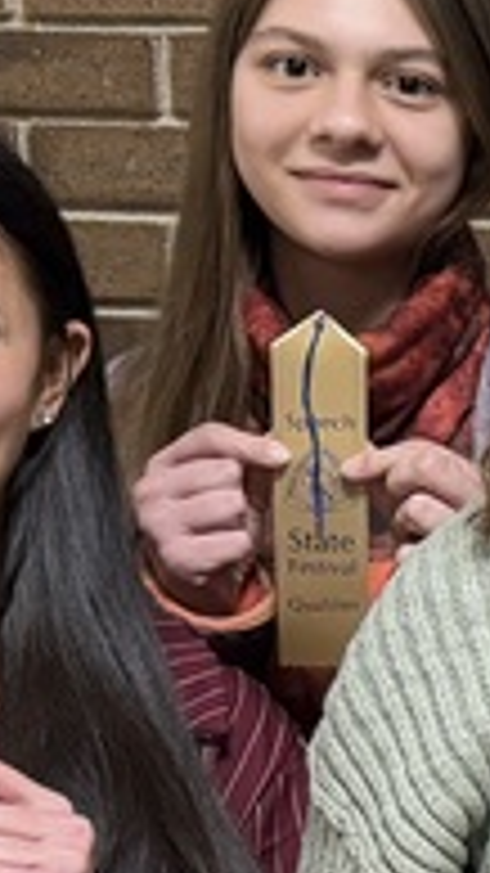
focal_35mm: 138
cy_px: 549
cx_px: 1128
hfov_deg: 8.2
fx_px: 3190
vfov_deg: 15.5
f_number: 1.78
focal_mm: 6.76
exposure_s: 1/60
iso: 500
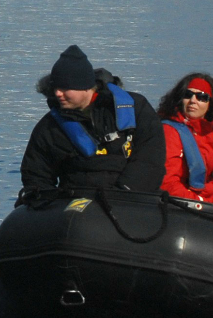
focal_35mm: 574
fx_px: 5089
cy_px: -60
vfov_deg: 3.6
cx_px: -42
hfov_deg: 2.4
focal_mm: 70
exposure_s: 1/1000
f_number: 7.1
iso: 200
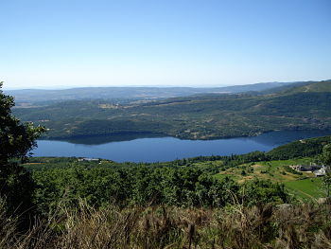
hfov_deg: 48.9
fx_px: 364
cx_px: 166
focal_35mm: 38
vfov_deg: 37.8
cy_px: 124
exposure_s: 1/320
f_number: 4.3
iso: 50
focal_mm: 6.2
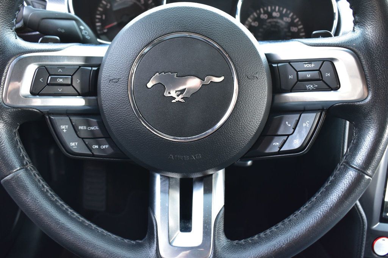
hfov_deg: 57.2
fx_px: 356
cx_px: 194
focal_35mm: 33
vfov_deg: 39.9
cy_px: 129
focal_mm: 22
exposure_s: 1/15
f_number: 6.3
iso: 450
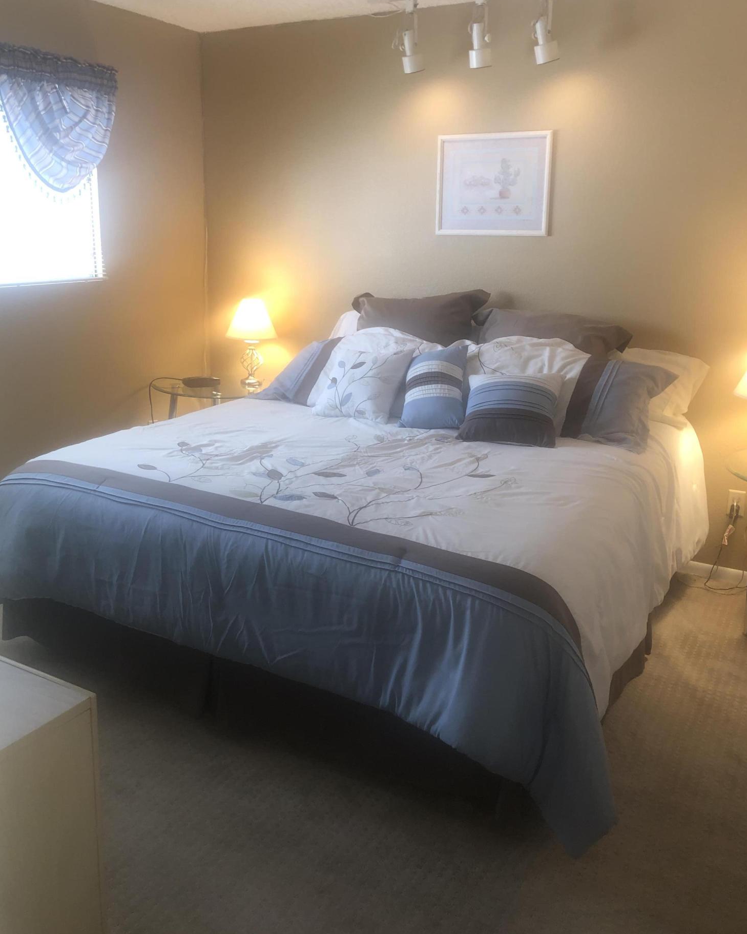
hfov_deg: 48.5
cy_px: 439
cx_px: 376
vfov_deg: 58.7
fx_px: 829
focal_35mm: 30
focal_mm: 4
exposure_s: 1/16
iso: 25
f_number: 1.8
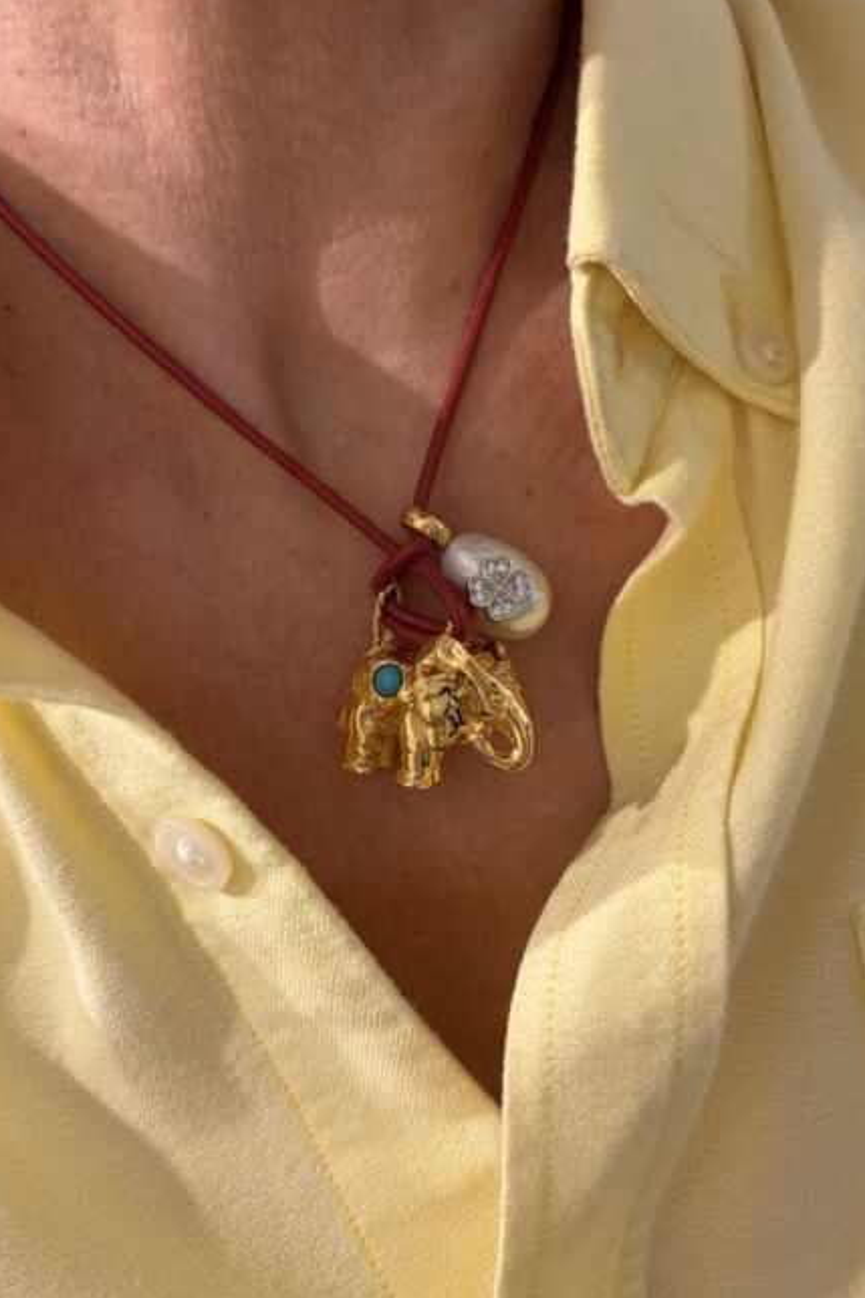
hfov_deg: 46.3
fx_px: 1010
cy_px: 652
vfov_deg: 65.5
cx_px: 385
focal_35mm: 28
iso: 125
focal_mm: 5.96
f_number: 1.6
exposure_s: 1/50
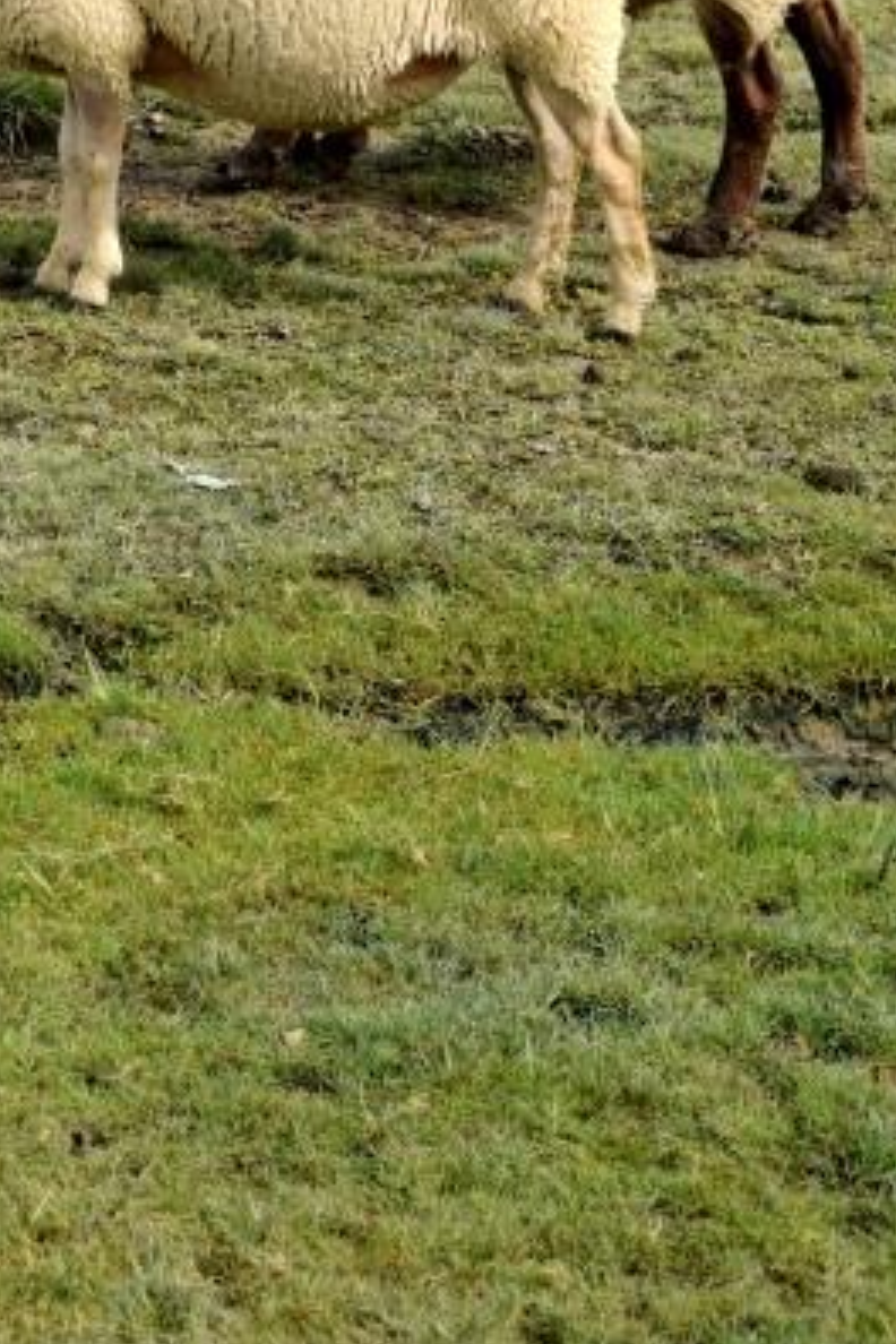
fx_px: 6085
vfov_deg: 12.3
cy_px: -309
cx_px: 56
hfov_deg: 8.4
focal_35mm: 163
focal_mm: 42
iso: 125
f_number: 4.8
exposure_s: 1/640
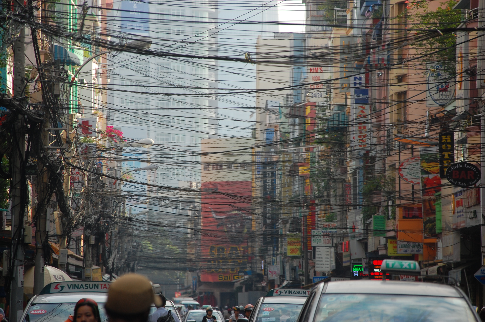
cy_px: 161
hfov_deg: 8.9
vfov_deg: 5.9
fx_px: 3129
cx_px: 242
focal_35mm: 232
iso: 200
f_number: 6
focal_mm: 155
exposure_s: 1/250
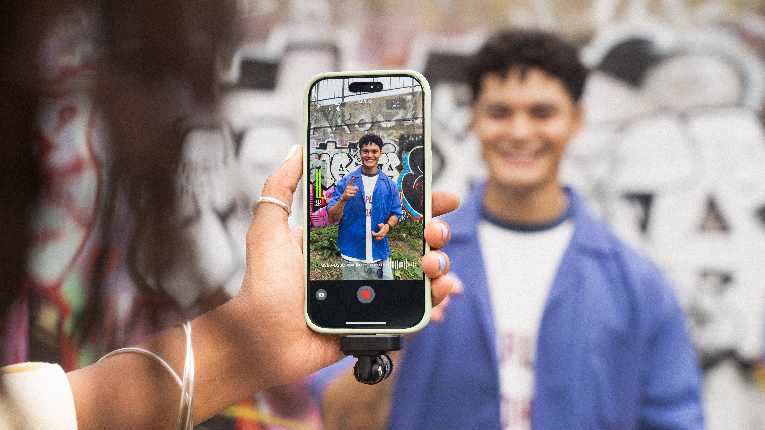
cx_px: 382
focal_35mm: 57
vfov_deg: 21.1
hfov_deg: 36.6
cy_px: 228
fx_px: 1156
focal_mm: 54
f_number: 4.5
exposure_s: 1/160
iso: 160
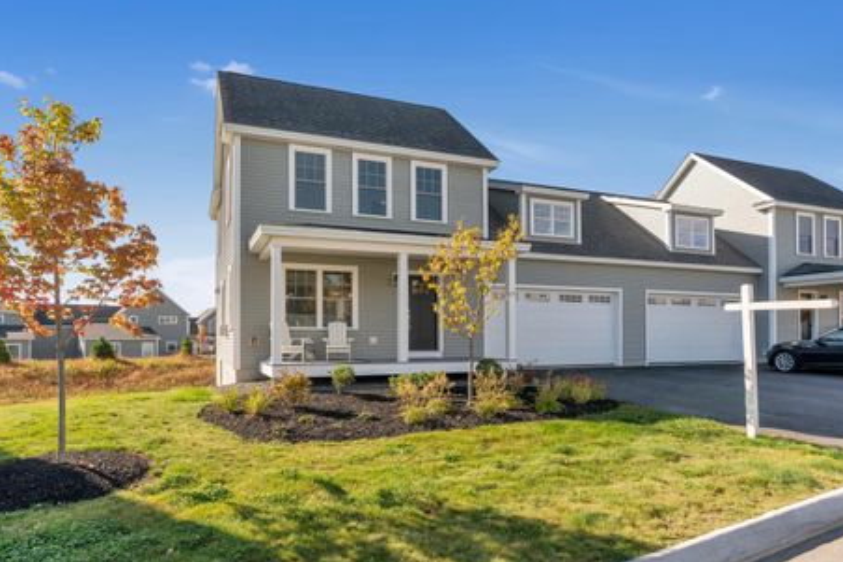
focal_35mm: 21
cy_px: 262
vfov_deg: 59.4
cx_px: 405
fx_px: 492
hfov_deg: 81.2
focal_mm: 19
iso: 800
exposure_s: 1/1000
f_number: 8
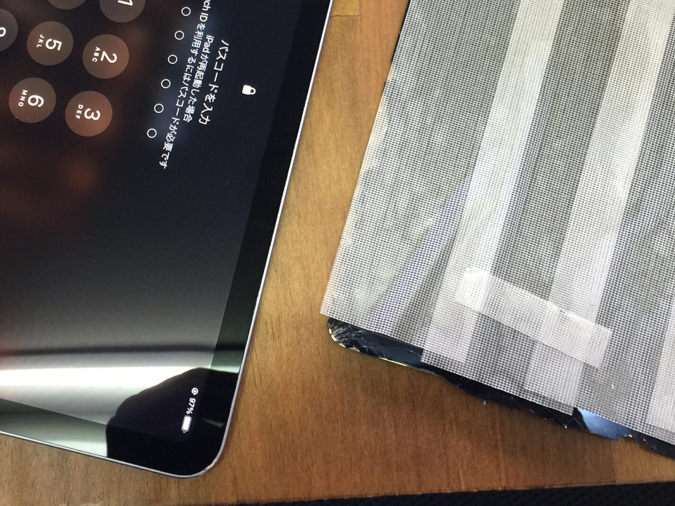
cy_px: 120
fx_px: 1014
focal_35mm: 52
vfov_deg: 27.6
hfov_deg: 36.7
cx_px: 288
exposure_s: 1/17
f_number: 2.2
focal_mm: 4.15
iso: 64
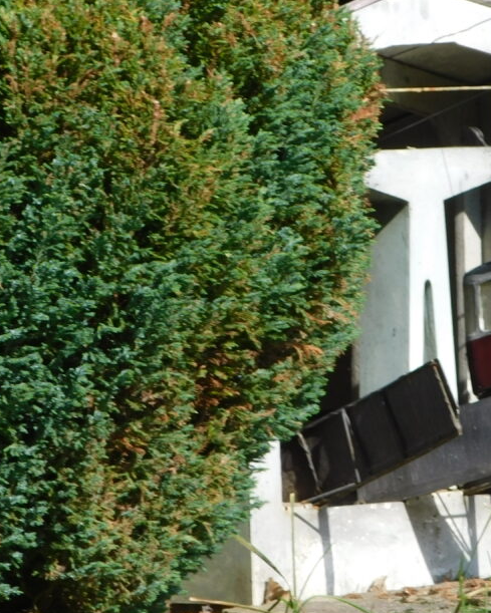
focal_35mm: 1223
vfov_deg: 1.6
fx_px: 22210
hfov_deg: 1.3
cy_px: 302
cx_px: 435
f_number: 6.4
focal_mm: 132.8
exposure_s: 1/200
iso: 125
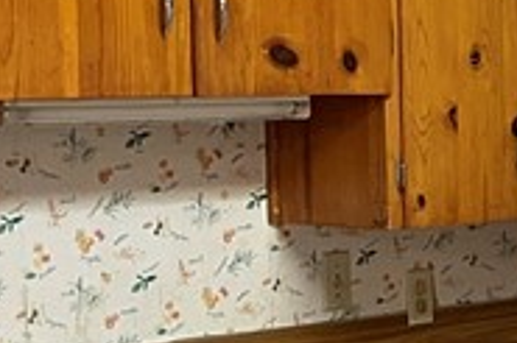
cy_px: 270
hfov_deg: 12.6
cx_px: 905
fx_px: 2152
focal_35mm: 150
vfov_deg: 9.1
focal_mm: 5.1
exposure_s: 1/60
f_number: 1.6
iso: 400
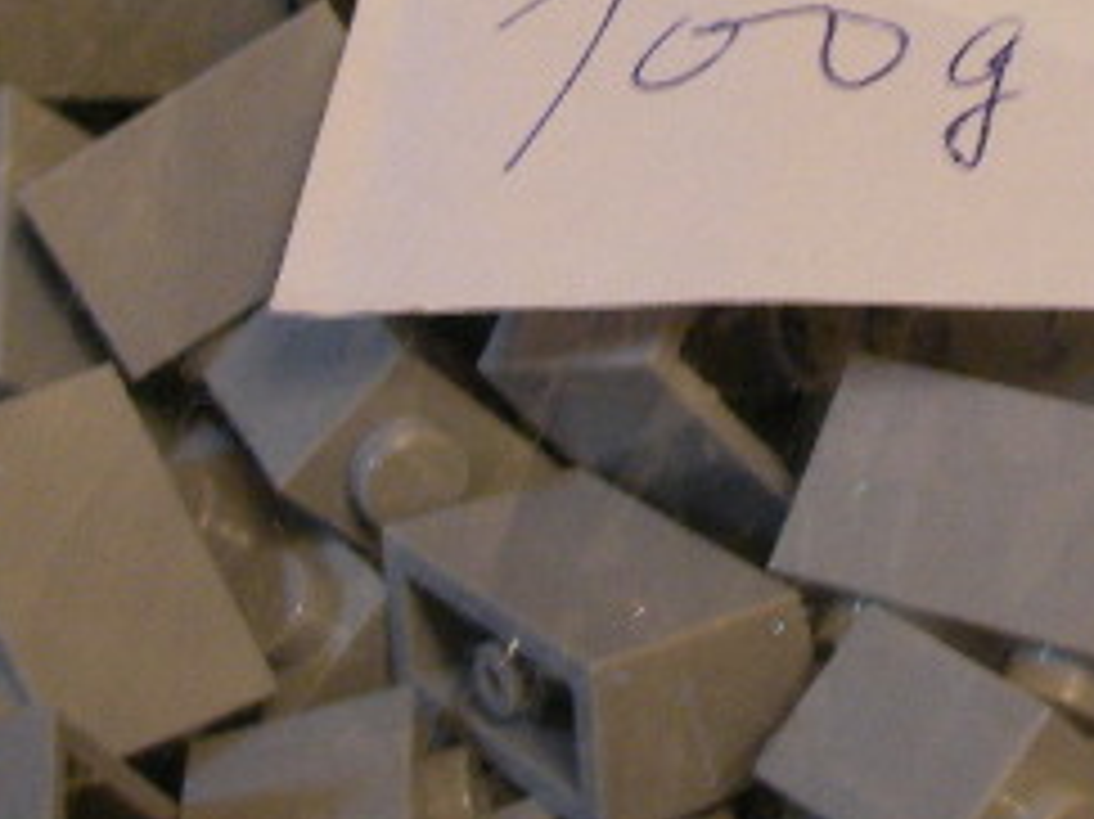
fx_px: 3159
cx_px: 788
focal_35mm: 100
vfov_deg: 14.6
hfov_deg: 19.5
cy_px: 22
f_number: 3.5
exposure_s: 1/4.8
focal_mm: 6.3
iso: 200
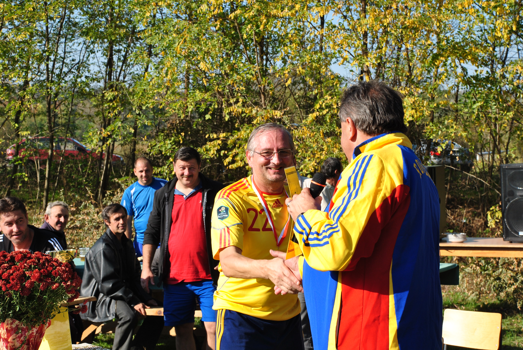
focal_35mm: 78
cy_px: 175
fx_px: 1135
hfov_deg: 26.0
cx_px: 262
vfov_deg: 17.5
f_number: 10
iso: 160
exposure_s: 1/250
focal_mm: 52
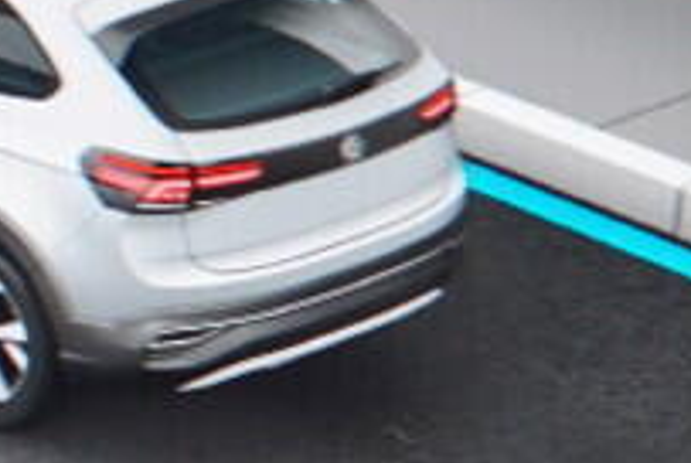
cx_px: -463
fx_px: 4902
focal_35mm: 255
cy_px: 221
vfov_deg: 5.4
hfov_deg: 7.9
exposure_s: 1/40
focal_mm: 24
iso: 125
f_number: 2.8
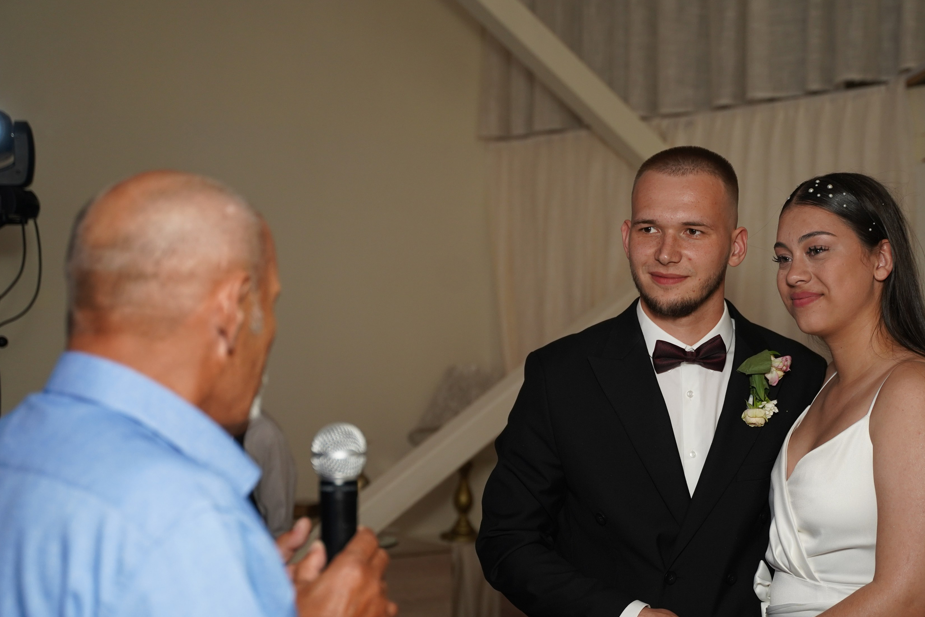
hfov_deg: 32.8
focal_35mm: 61
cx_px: 539
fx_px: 1567
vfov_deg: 22.2
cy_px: 369
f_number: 2.8
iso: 800
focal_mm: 49
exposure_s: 1/160
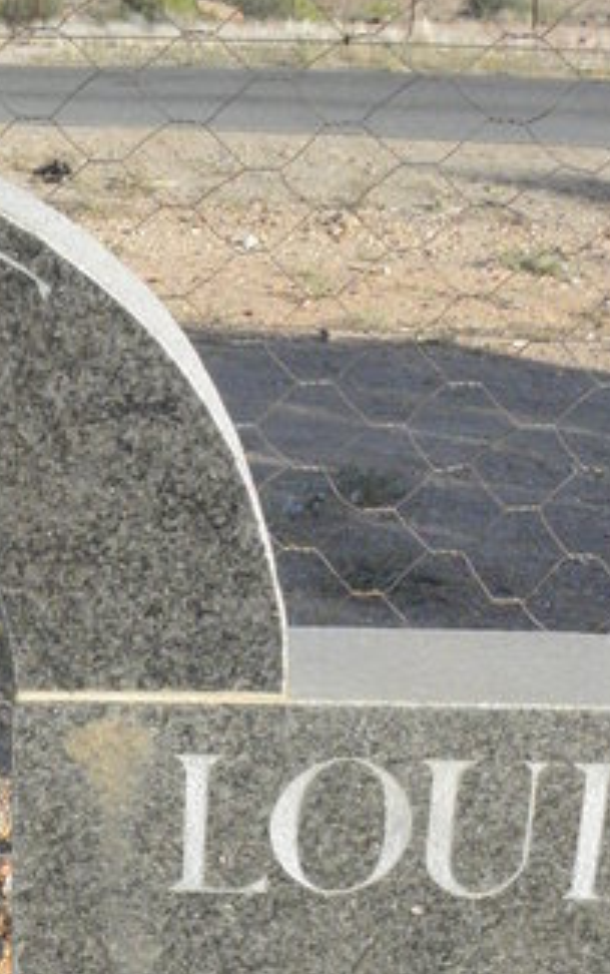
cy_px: 887
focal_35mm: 68
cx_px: 39
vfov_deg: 28.9
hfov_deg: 18.8
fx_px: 1806
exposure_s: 1/500
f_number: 6.3
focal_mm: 4.6
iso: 200
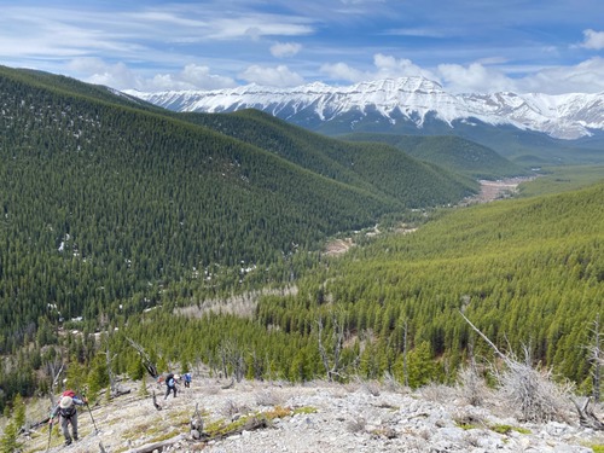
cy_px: 226
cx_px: 302
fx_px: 454
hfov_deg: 67.3
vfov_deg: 53.1
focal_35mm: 26
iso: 32
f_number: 1.8
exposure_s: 1/2410
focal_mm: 4.25
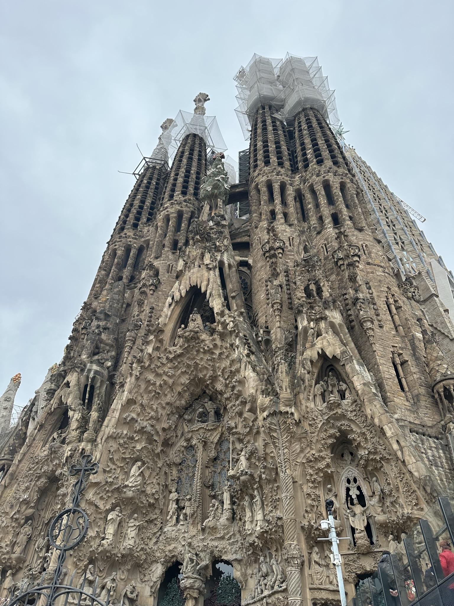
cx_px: 227
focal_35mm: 24
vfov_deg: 71.6
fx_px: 420
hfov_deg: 56.8
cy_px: 303
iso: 80
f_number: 1.78
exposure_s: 1/1107
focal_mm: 6.86
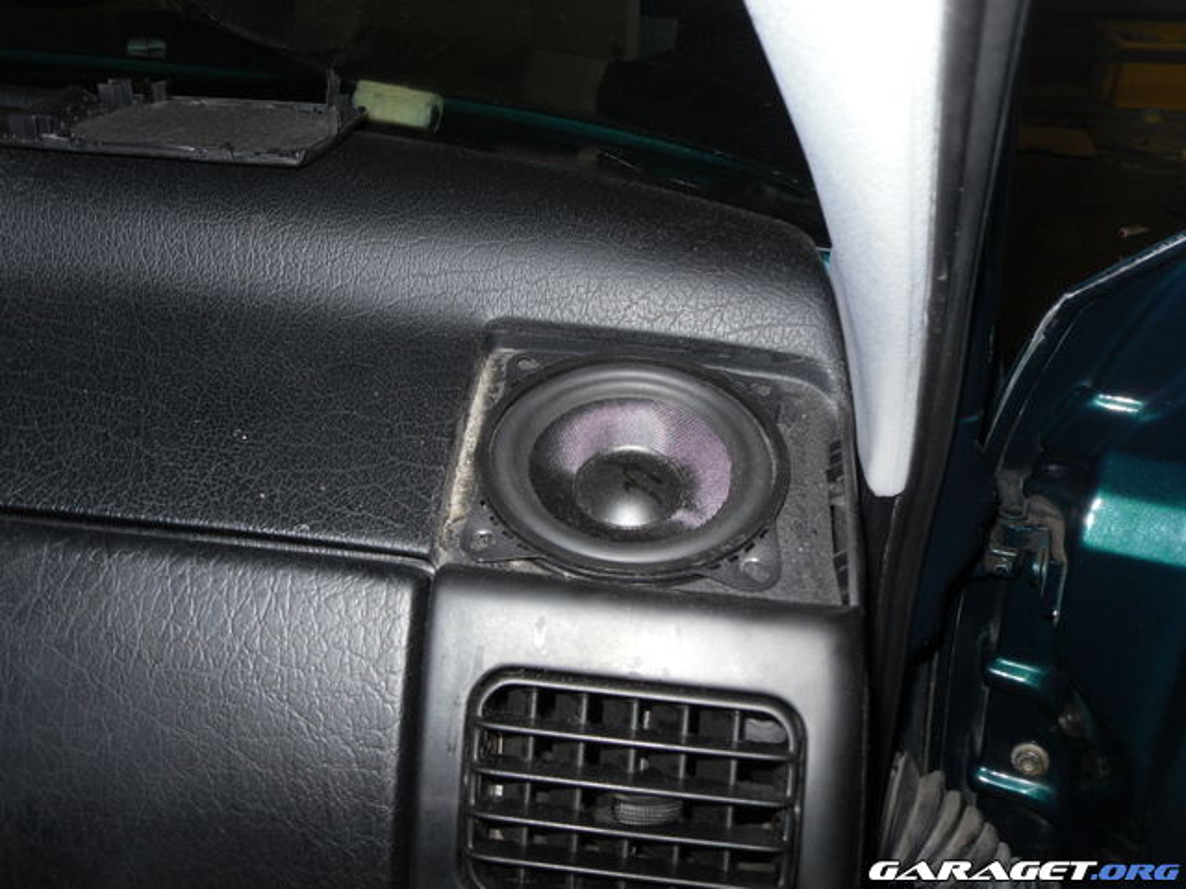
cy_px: 444
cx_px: 593
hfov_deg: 52.6
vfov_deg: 40.7
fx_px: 1199
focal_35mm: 35
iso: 80
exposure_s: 1/45
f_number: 3.5
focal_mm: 6.3
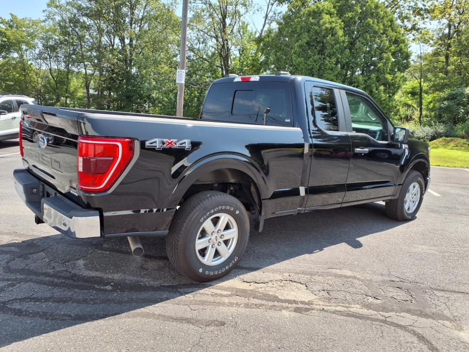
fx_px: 366
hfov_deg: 65.3
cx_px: 234
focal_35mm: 27
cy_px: 176
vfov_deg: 51.4
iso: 40
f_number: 1.9
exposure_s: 1/769
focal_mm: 3.58
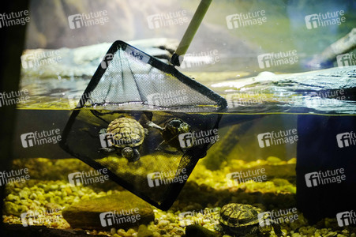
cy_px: 118
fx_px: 741
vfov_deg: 18.2
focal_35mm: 75
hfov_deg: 27.0
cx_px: 178
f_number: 3.2
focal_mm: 75
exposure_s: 1/200
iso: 3200
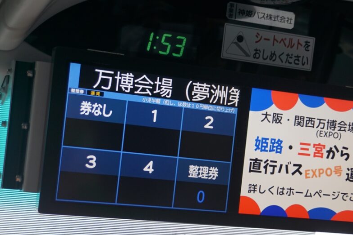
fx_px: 674
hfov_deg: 29.3
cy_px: 124
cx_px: 209
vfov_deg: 19.9
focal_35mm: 69
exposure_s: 1/60
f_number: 4.5
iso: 160
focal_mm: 35
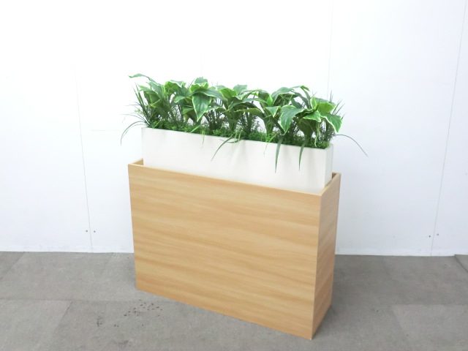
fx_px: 514
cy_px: 176
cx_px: 234
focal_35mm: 38
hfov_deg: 49.0
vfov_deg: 37.7
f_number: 3.9
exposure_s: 1/40
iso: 800
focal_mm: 6.9
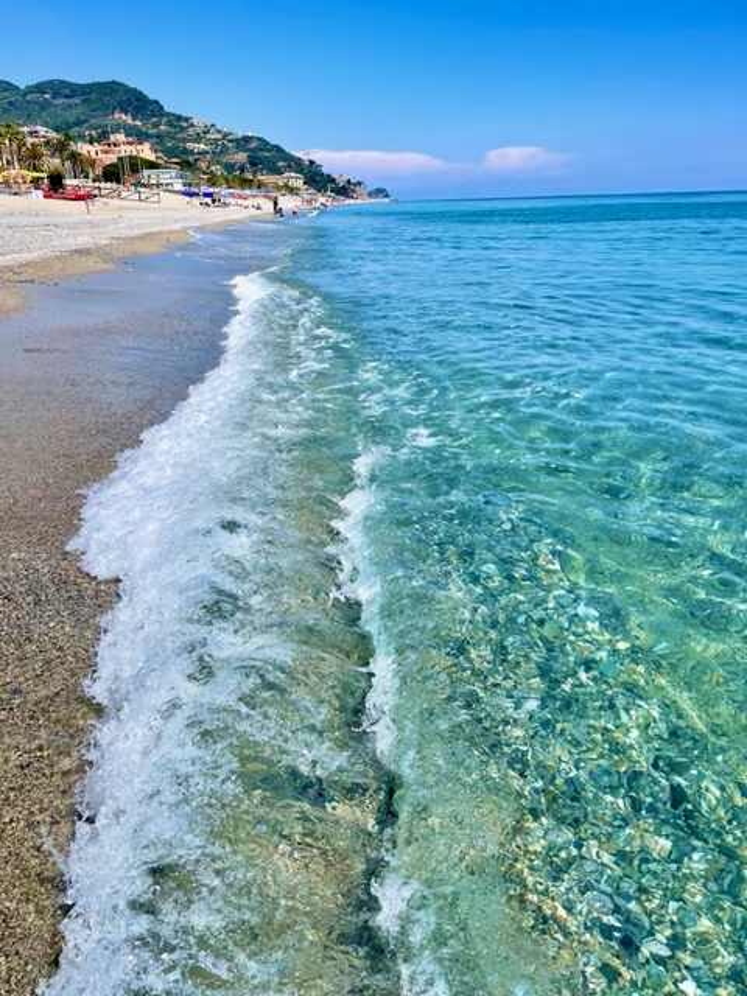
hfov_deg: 53.1
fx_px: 748
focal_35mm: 26
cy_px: 498
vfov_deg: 67.3
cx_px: 374
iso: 32
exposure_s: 1/5376
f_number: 1.6
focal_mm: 5.1
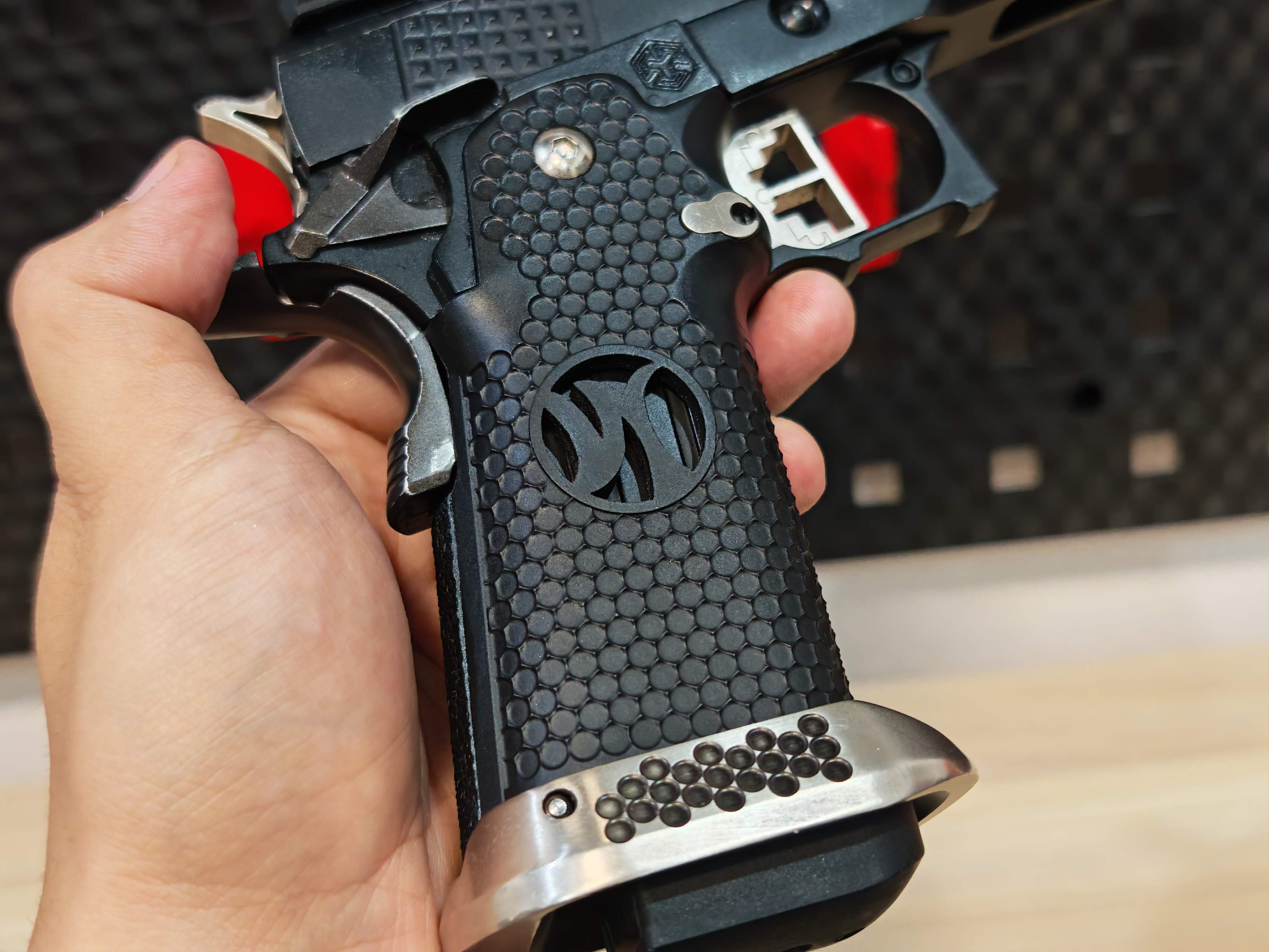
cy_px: 476
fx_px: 1760
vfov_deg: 30.3
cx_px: 634
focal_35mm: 48
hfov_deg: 39.7
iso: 160
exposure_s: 1/50
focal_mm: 6.83
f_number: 1.4
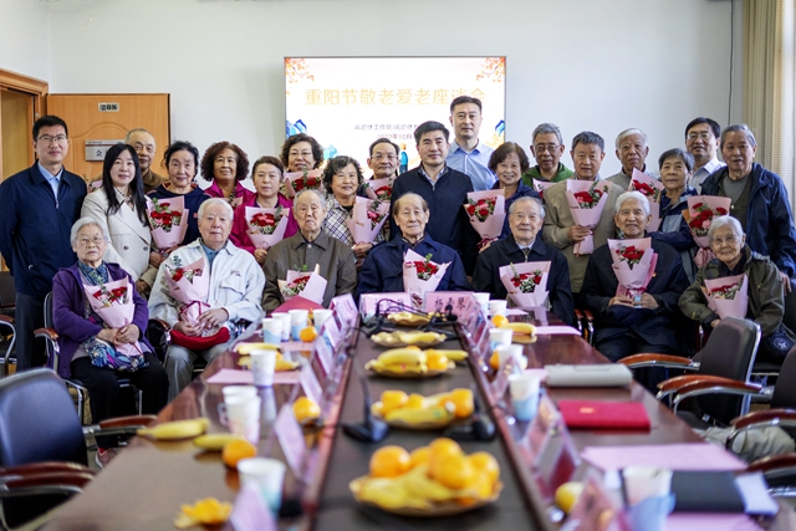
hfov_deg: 39.6
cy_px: 266
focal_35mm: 50
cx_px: 398
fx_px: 1106
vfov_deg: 27.0
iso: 1000
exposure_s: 1/350
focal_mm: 50
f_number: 1.8
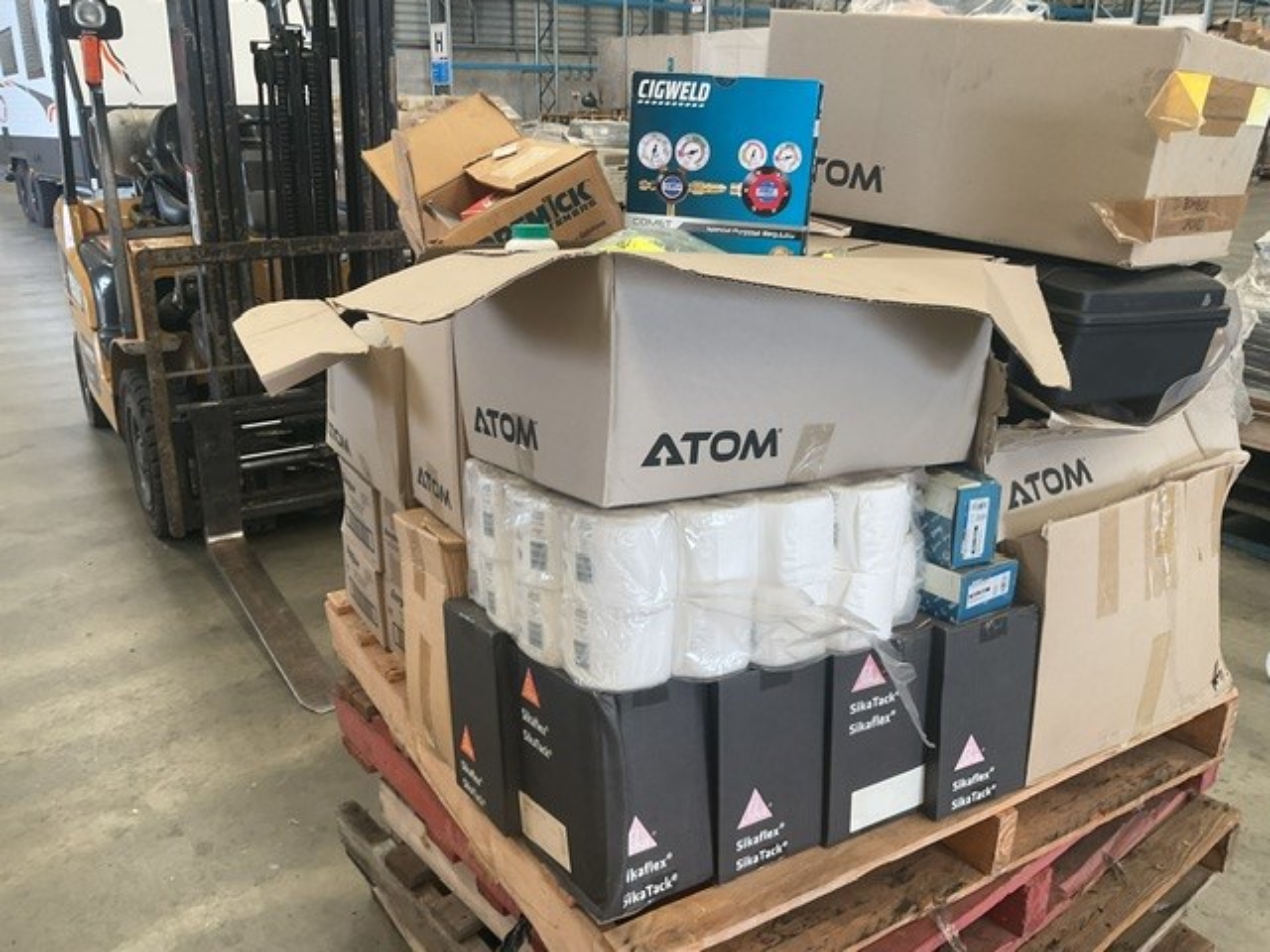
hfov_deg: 61.7
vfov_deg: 48.2
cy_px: 476
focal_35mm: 29
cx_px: 635
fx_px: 1064
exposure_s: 1/50
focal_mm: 3
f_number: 1.8
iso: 40
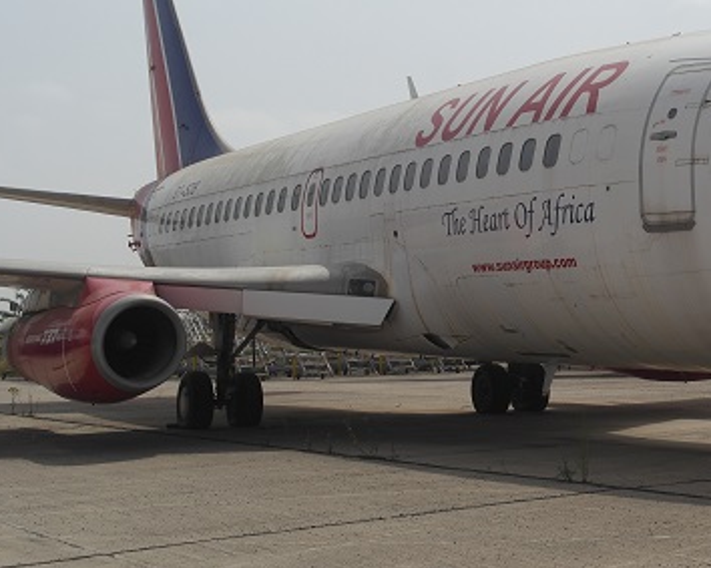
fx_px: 1452
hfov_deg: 26.8
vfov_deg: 22.1
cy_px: 202
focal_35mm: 69
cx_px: 597
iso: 100
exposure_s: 1/180
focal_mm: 26
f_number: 8
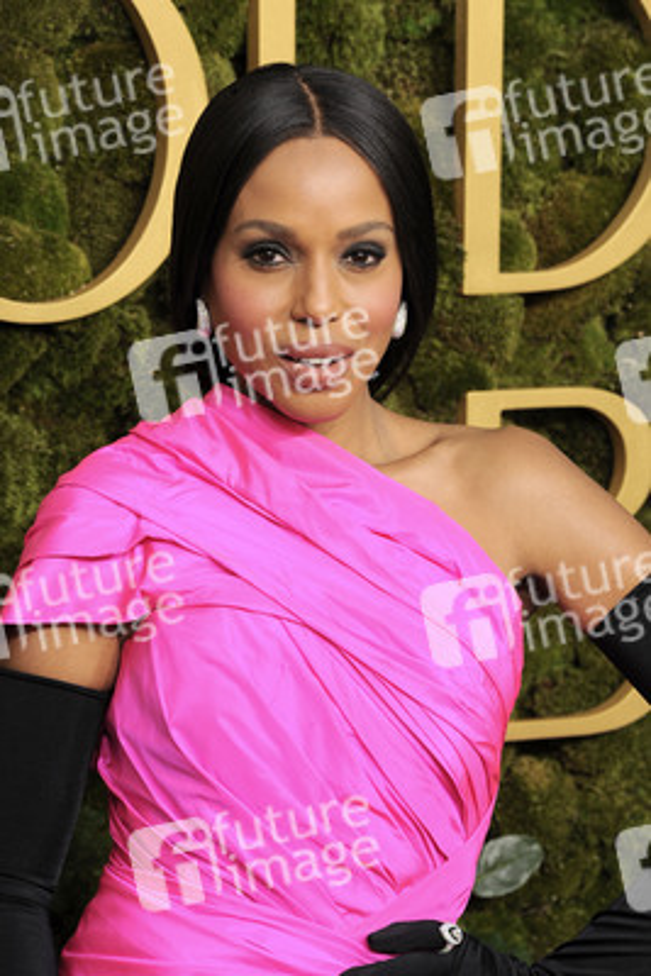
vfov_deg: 10.3
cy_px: 488
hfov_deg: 6.9
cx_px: 326
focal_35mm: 200
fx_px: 5420
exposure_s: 1/250
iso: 800
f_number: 10
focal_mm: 200
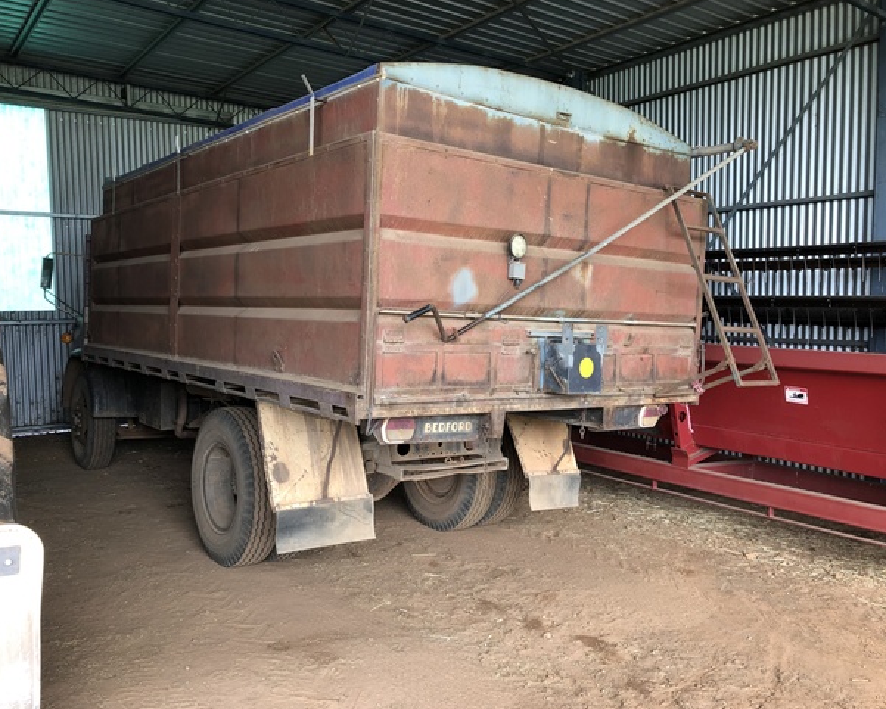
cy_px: 360
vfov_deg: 48.5
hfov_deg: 58.7
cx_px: 422
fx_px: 787
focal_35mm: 30
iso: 25
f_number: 1.8
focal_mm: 3.99
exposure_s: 1/40
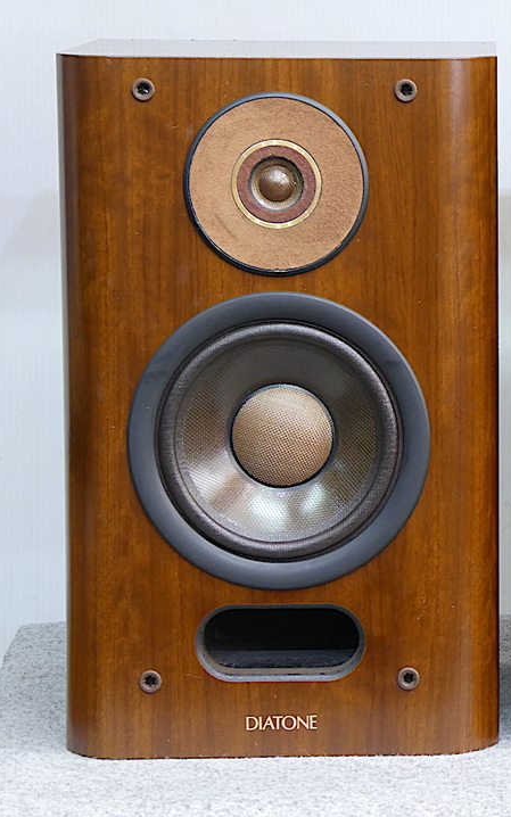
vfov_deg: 12.8
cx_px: 506
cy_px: 408
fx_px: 3631
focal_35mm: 163
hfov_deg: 8.0
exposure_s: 1/8
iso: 200
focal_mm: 20.6
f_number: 5.1
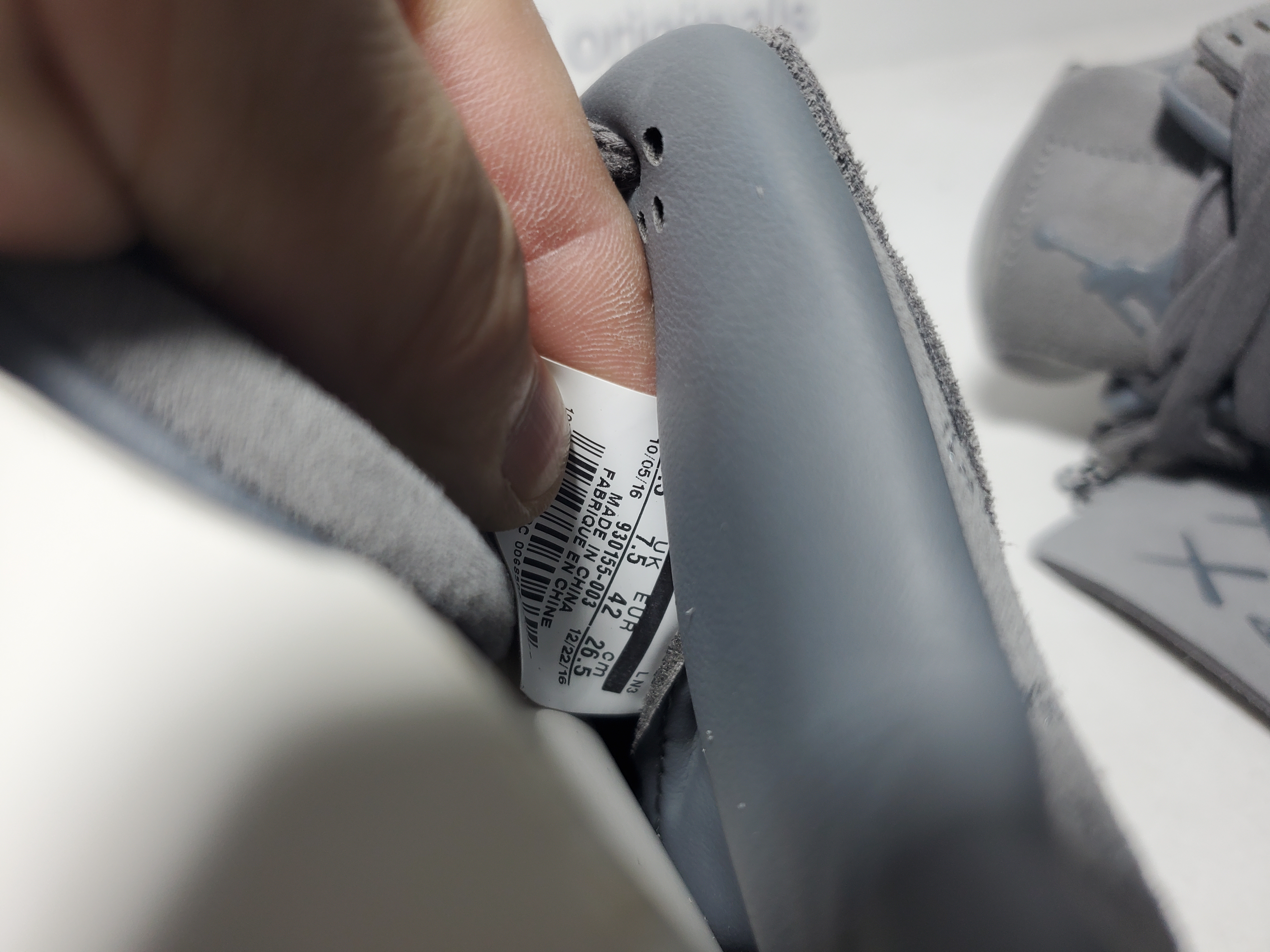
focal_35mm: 26
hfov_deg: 67.3
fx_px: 954
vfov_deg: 53.1
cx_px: 635
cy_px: 476
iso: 50
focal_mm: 4.3
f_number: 1.5
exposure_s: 1/326
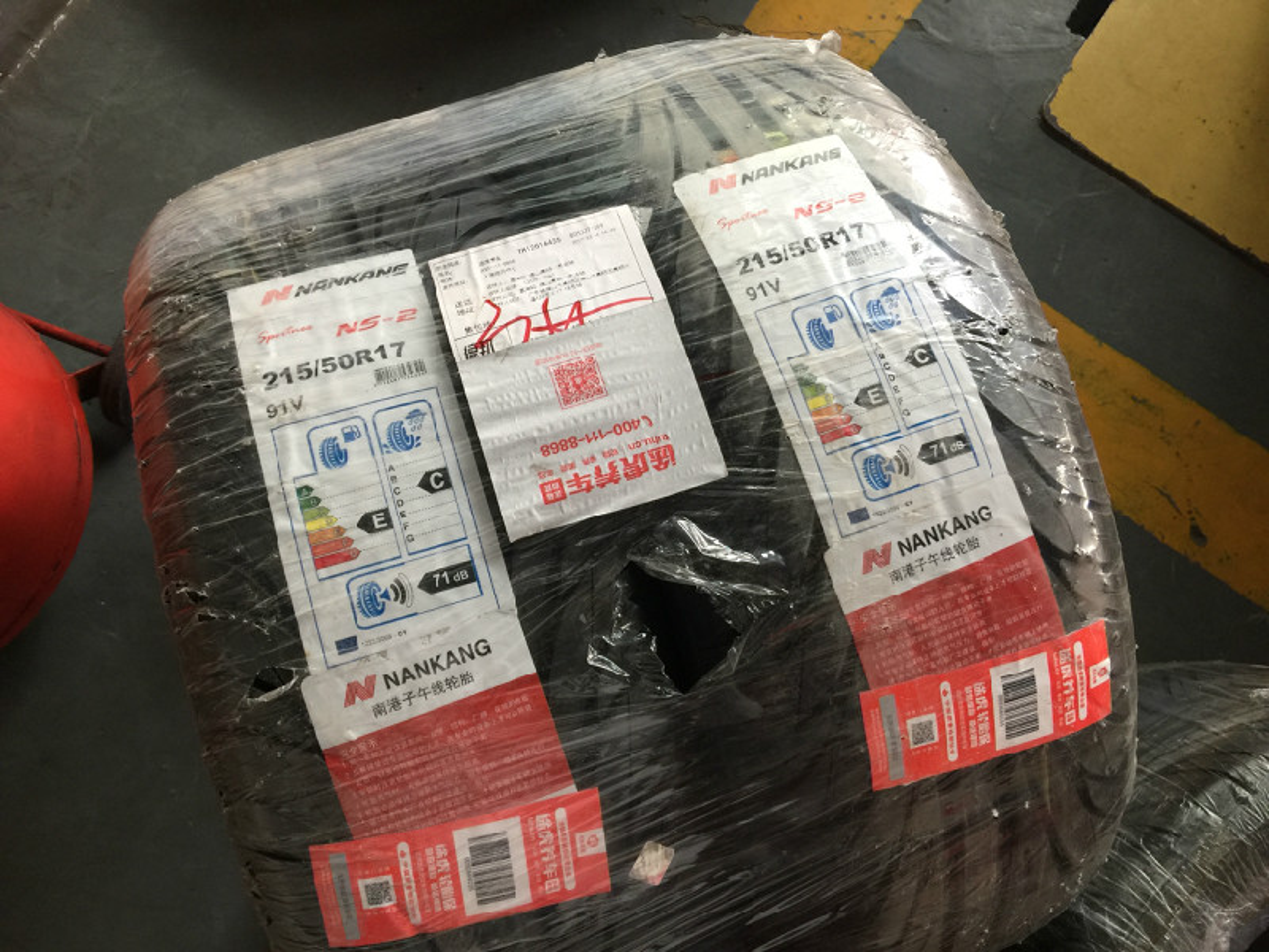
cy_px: 476
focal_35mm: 29
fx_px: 1063
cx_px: 634
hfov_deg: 61.7
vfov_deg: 48.2
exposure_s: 1/33
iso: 50
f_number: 2.2
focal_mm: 4.15
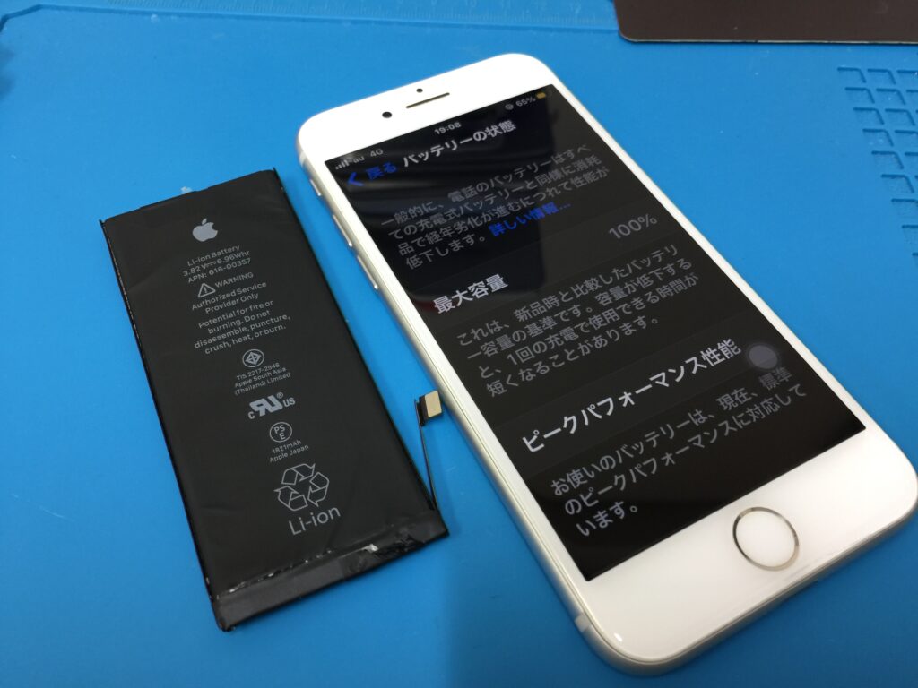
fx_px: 769
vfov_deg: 48.2
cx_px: 459
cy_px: 344
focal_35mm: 29
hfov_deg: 61.7
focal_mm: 4.15
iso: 50
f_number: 2.2
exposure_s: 1/17
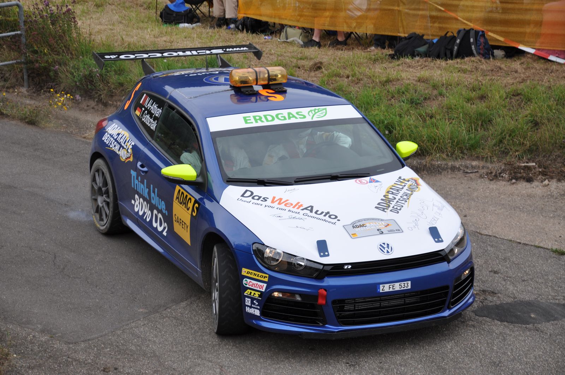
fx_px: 1646
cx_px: 282
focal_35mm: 105
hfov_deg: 19.5
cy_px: 188
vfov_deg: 13.0
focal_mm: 70
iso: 220
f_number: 5.6
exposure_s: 1/500
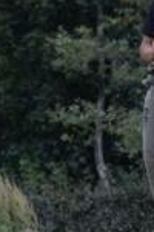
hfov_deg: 3.4
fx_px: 2573
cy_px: 138
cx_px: 116
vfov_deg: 5.1
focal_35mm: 401
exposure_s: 1/250
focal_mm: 80
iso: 200
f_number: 8
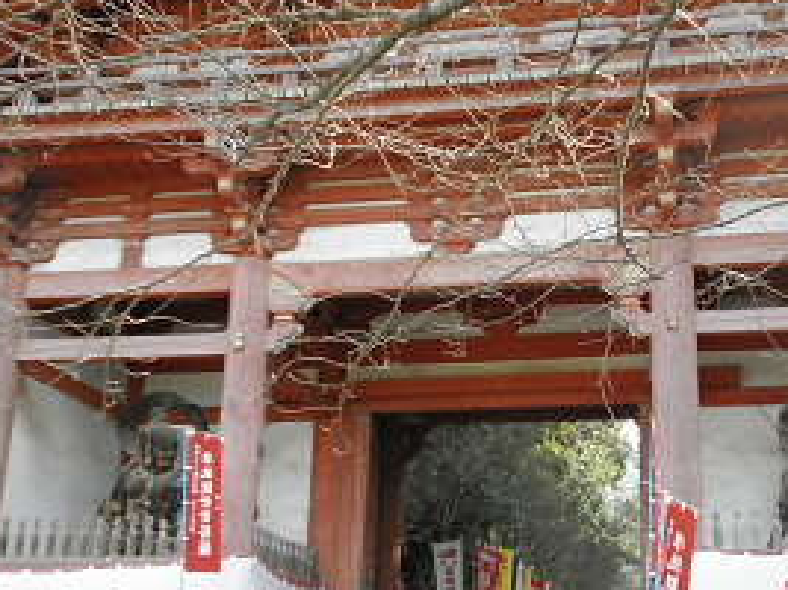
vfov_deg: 30.1
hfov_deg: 39.3
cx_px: 508
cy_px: 375
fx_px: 1092
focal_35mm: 48
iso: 250
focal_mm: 5.8
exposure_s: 1/250
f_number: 3.5
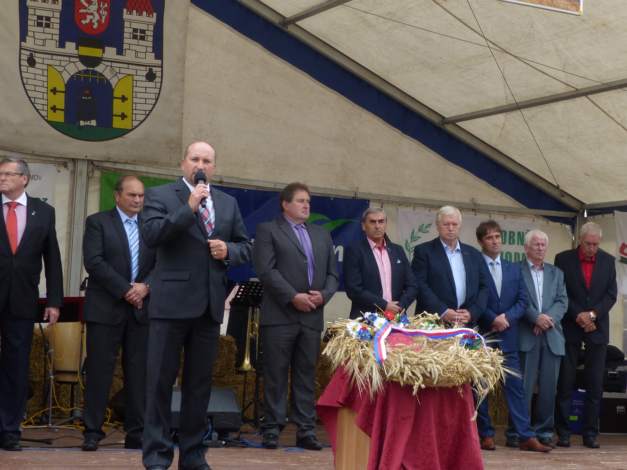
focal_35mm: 80
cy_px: 218
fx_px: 1449
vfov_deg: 18.4
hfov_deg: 24.3
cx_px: 435
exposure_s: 1/250
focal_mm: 8.7
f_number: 4
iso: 100
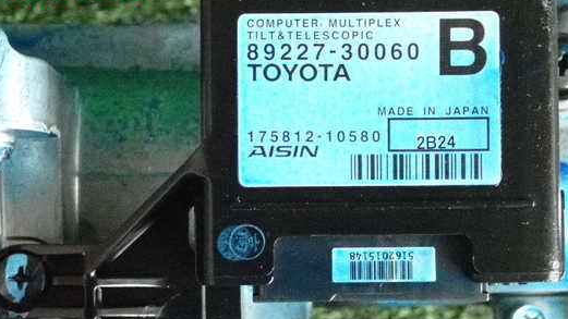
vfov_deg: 14.4
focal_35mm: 84
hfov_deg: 25.3
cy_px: 220
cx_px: 269
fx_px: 1265
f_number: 3.8
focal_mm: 11.88
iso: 8000
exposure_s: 1/125
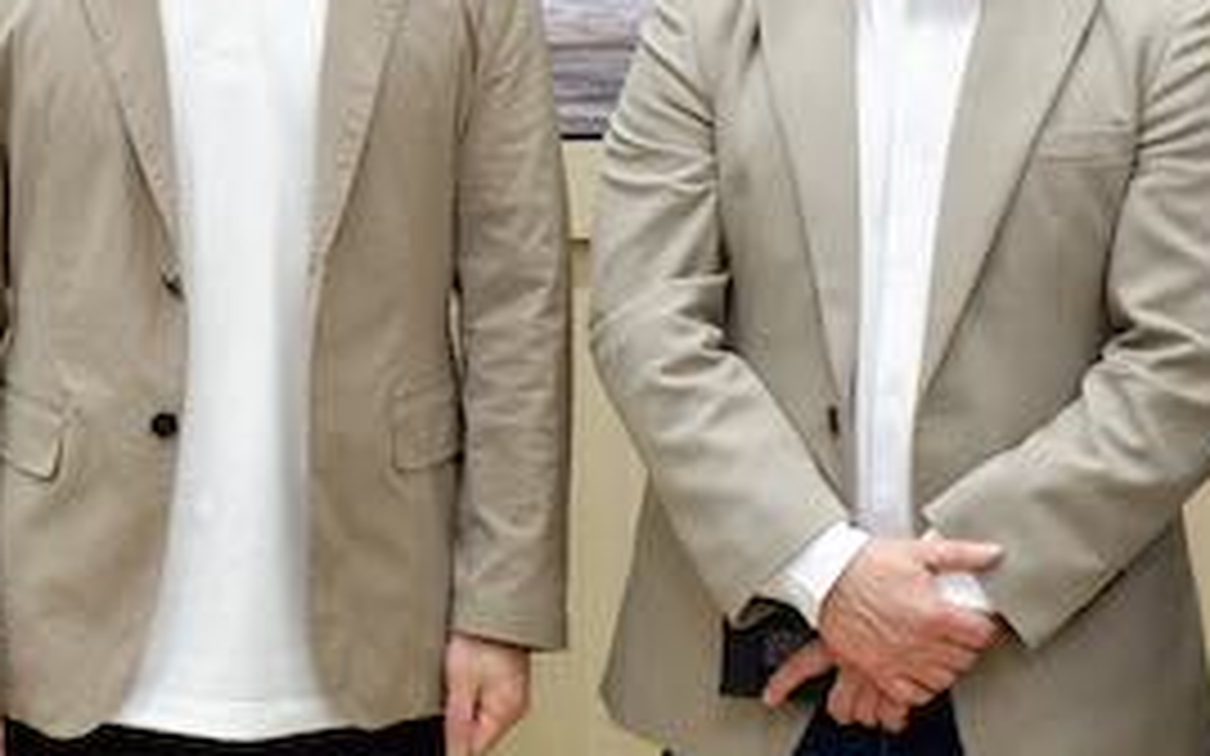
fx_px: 3297
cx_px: 337
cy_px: -27
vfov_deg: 12.9
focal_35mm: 100
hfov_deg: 20.7
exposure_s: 1/125
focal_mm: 22.2
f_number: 5
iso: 1250
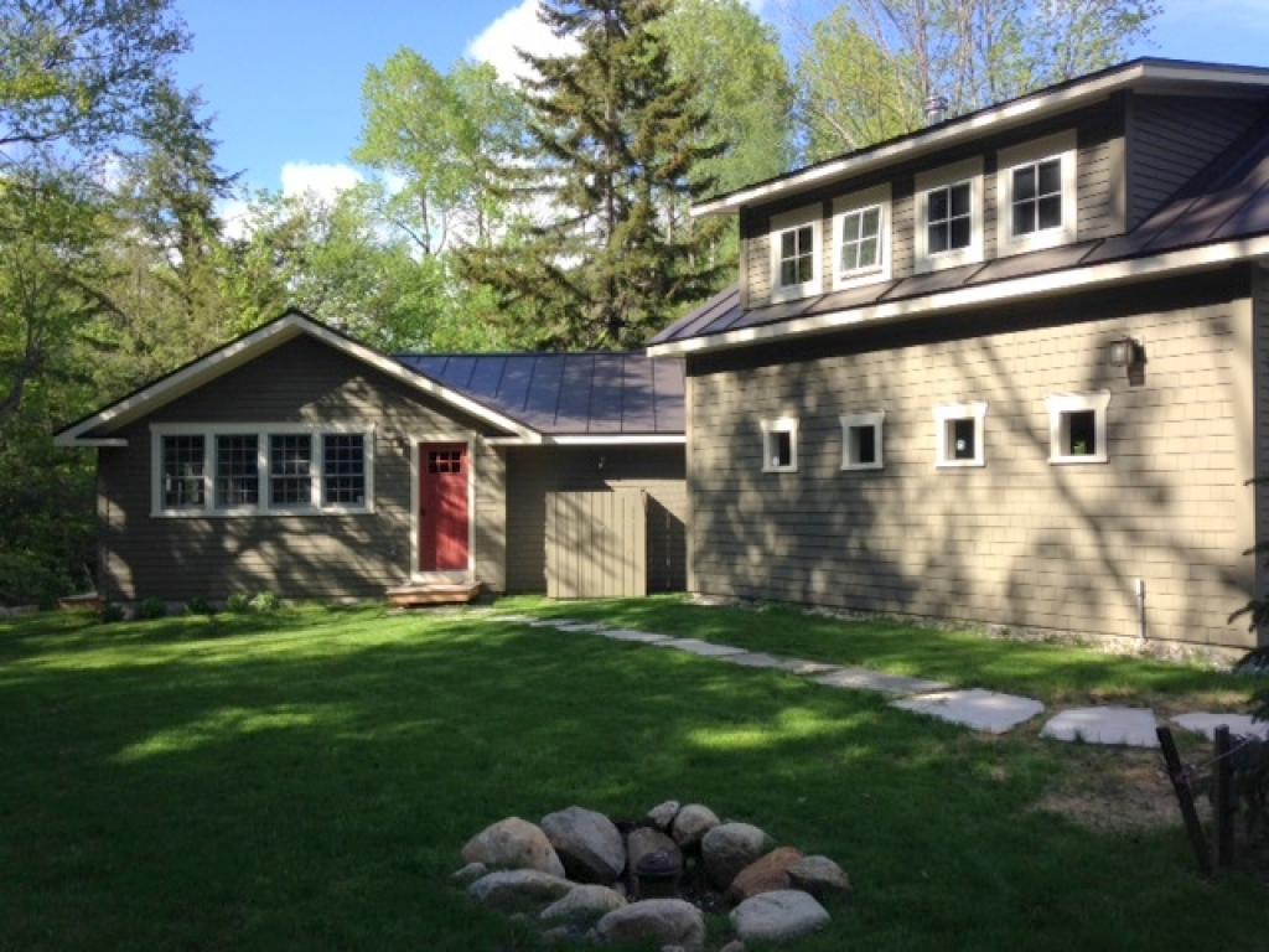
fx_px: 1210
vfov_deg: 42.9
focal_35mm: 33
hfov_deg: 55.4
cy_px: 476
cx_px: 634
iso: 50
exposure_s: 1/616
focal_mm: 4.12
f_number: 2.4
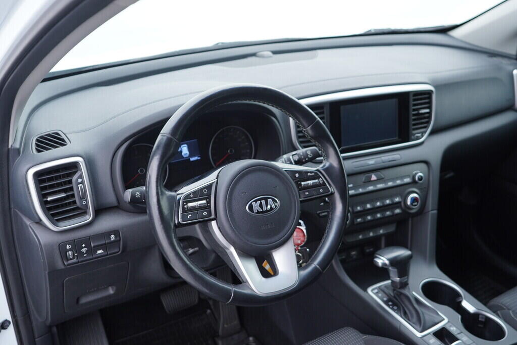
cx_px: 258
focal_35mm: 36
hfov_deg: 53.1
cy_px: 172
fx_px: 517
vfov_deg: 36.9
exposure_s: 1/40
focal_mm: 24
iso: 160
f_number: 2.8
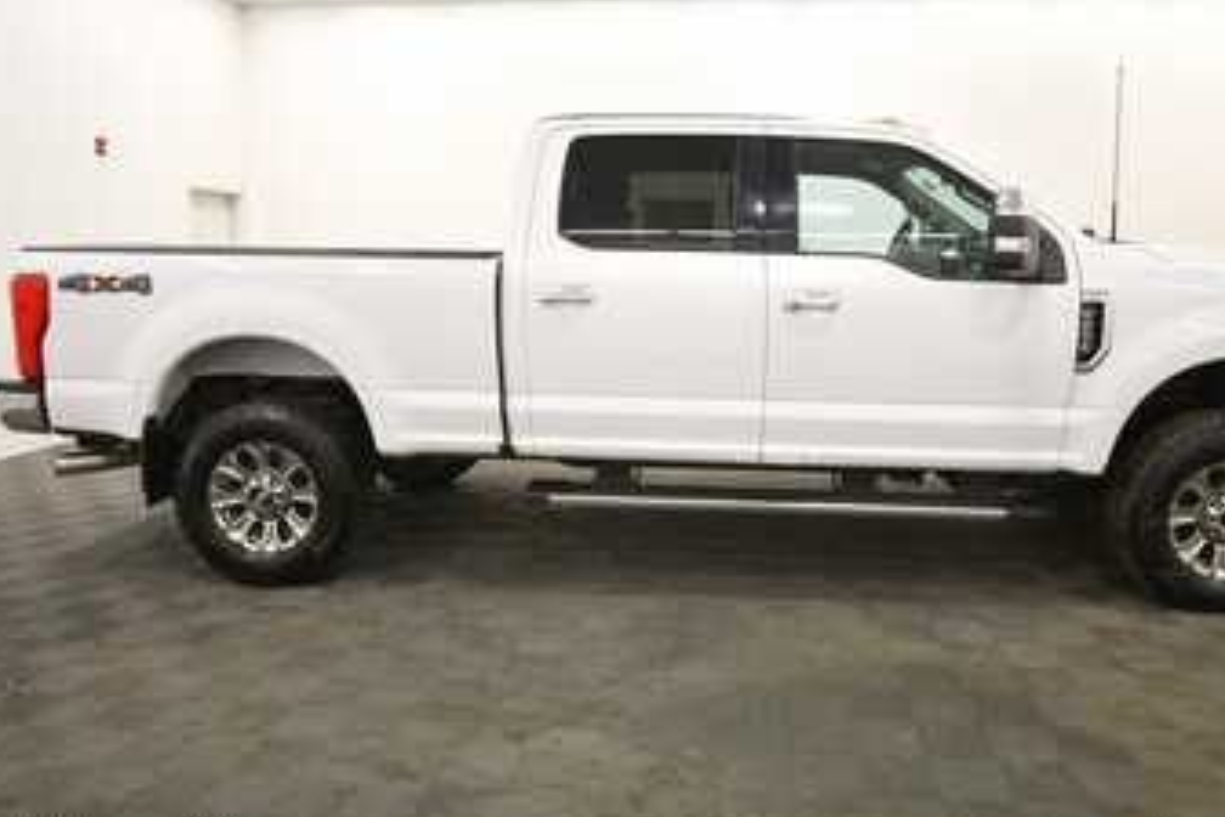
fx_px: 851
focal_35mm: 25
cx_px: 707
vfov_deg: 51.2
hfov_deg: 71.1
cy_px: 367
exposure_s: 1/250
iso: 800
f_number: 5
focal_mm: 14
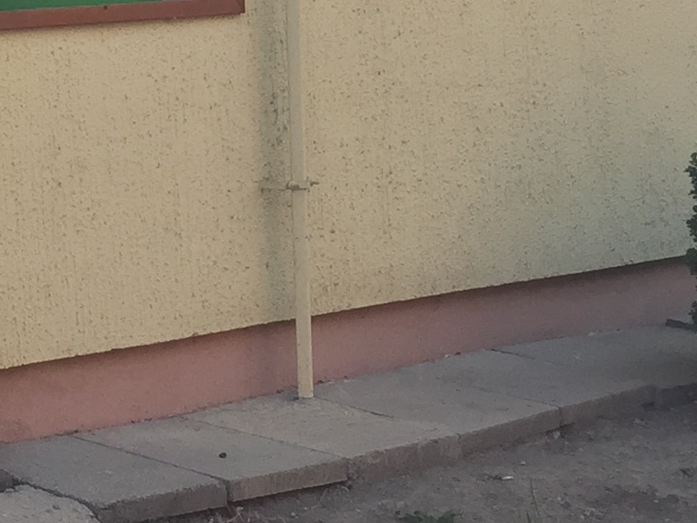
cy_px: -264
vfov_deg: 10.8
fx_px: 2658
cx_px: -413
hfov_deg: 13.8
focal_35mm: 132
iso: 32
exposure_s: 1/100
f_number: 2.2
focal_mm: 4.15
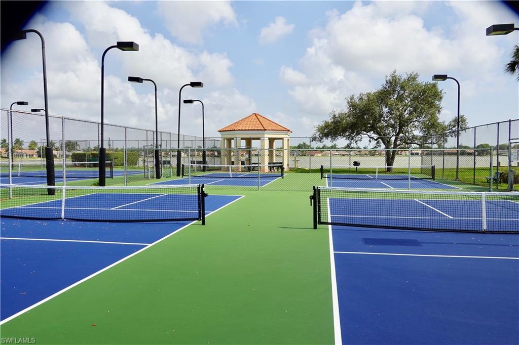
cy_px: 172
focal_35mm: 30
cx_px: 260
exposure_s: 1/500
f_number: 5.6
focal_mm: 11.06
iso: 100
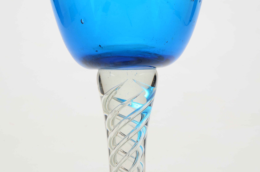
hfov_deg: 24.7
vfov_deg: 16.5
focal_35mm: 82
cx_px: 130
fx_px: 595
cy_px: 86
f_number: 25
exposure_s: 1/160
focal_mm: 55
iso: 100
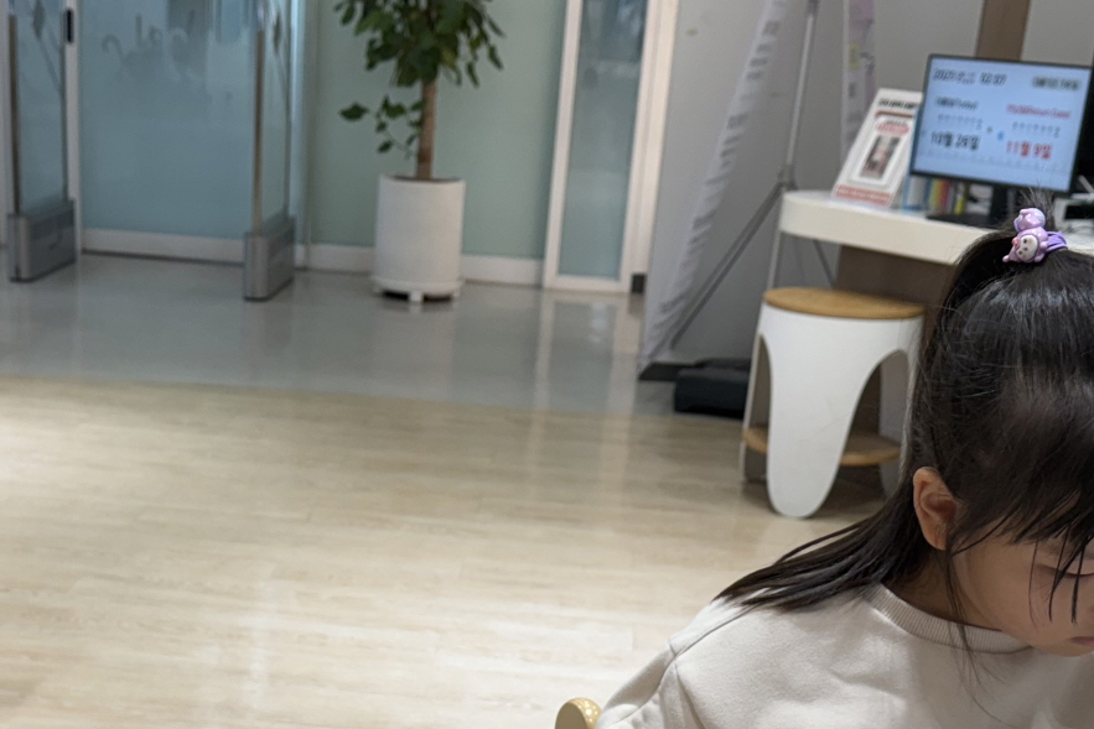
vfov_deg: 23.1
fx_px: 1732
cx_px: 377
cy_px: 681
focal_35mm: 57
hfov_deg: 34.8
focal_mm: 6.76
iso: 64
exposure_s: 1/120
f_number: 1.78
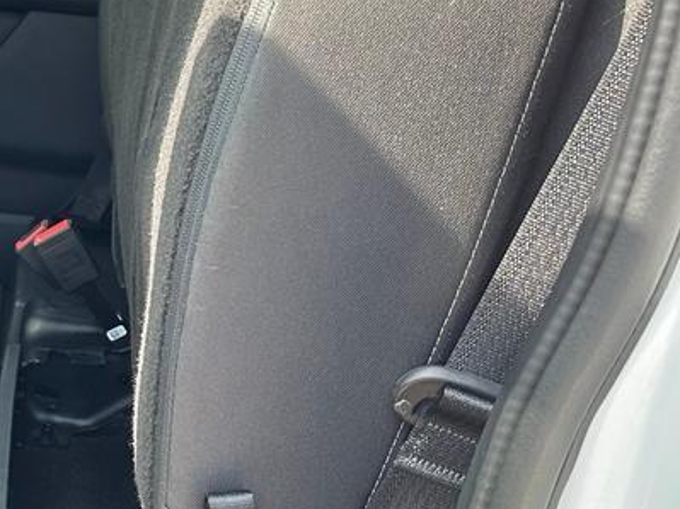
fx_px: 1512
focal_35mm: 77
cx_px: -191
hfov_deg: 22.7
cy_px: 369
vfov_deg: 19.0
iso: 80
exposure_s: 1/215
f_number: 1.78
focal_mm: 6.86
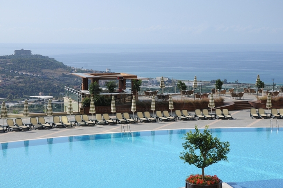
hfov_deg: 28.1
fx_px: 565
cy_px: 94
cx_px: 142
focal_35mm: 72
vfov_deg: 18.9
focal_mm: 48
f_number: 8
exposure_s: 1/250
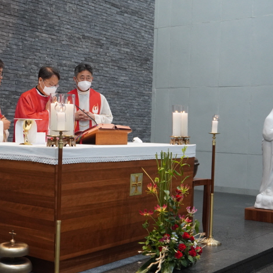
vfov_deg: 29.6
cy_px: 136
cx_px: 92
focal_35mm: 58
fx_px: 518
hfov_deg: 29.4
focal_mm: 30
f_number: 5
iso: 1600
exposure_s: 1/160
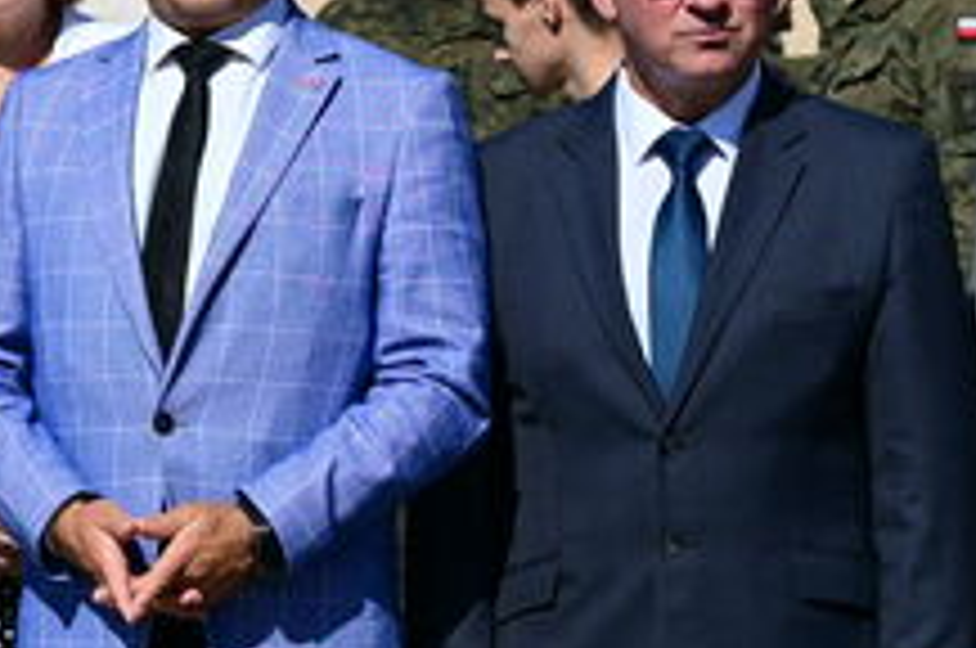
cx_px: -85
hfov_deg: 9.5
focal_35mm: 214
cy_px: 394
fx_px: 5793
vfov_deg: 6.4
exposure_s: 1/1250
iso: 125
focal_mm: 58
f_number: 5.6
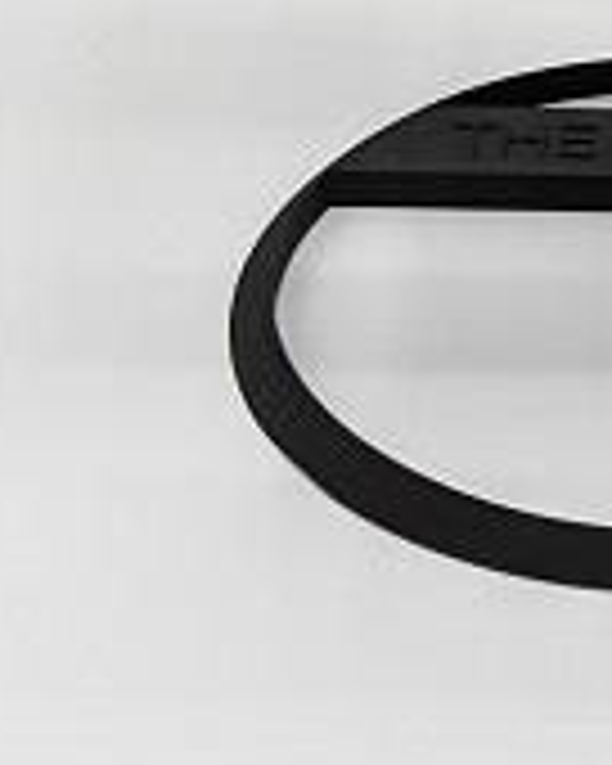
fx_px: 4143
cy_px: -706
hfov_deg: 8.4
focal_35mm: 183
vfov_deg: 9.9
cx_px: 698
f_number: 1.85
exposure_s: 1/710
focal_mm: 6.81
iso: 77
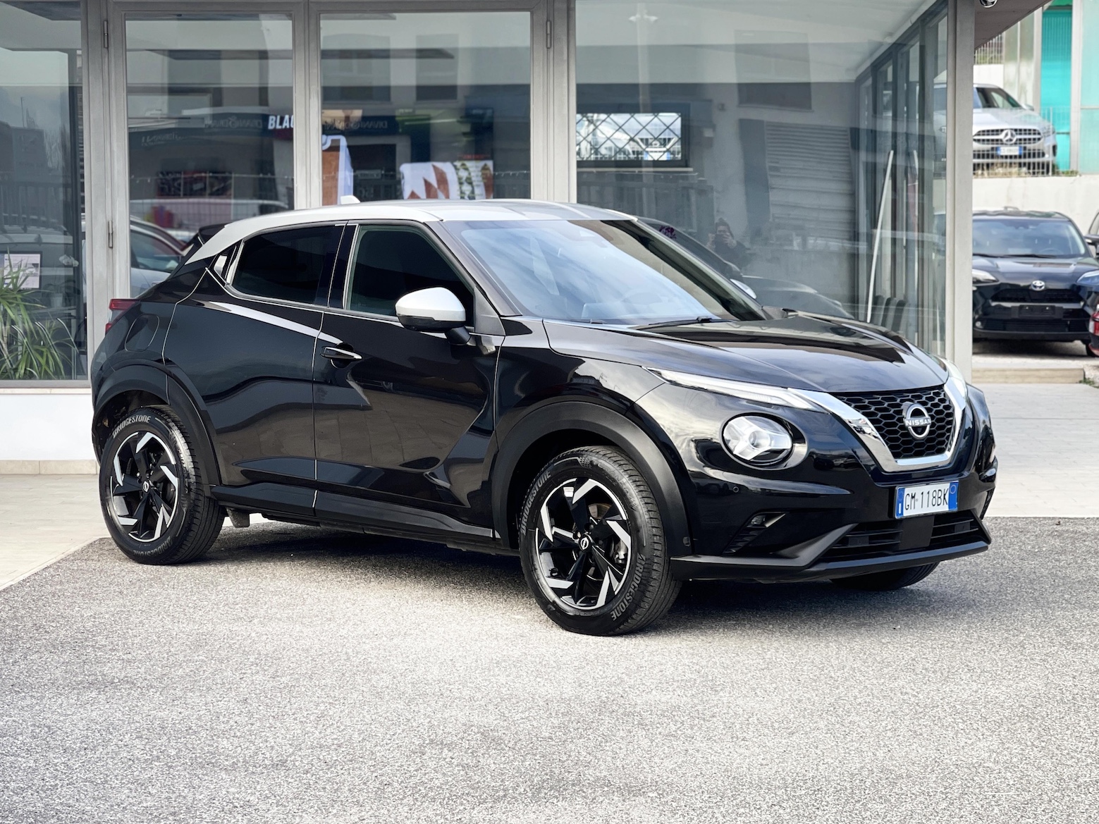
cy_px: 412
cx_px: 550
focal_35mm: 64
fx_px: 2032
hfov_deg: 30.3
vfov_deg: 22.9
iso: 25
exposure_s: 1/121
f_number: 2.2
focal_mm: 7.5
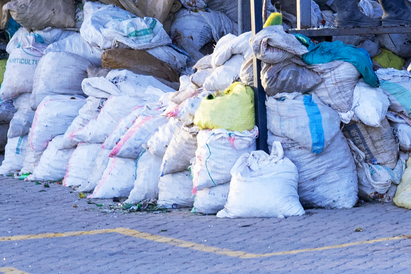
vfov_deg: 5.7
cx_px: 757
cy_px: -237
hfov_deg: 8.3
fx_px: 2706
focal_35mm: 237
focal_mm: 50
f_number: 5
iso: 640
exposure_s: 1/200
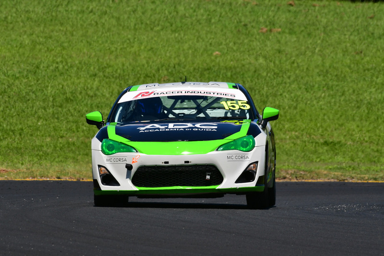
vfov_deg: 1.8
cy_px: 128
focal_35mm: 750
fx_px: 8002
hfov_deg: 2.7
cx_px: 192
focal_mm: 500
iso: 320
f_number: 11
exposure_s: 1/640
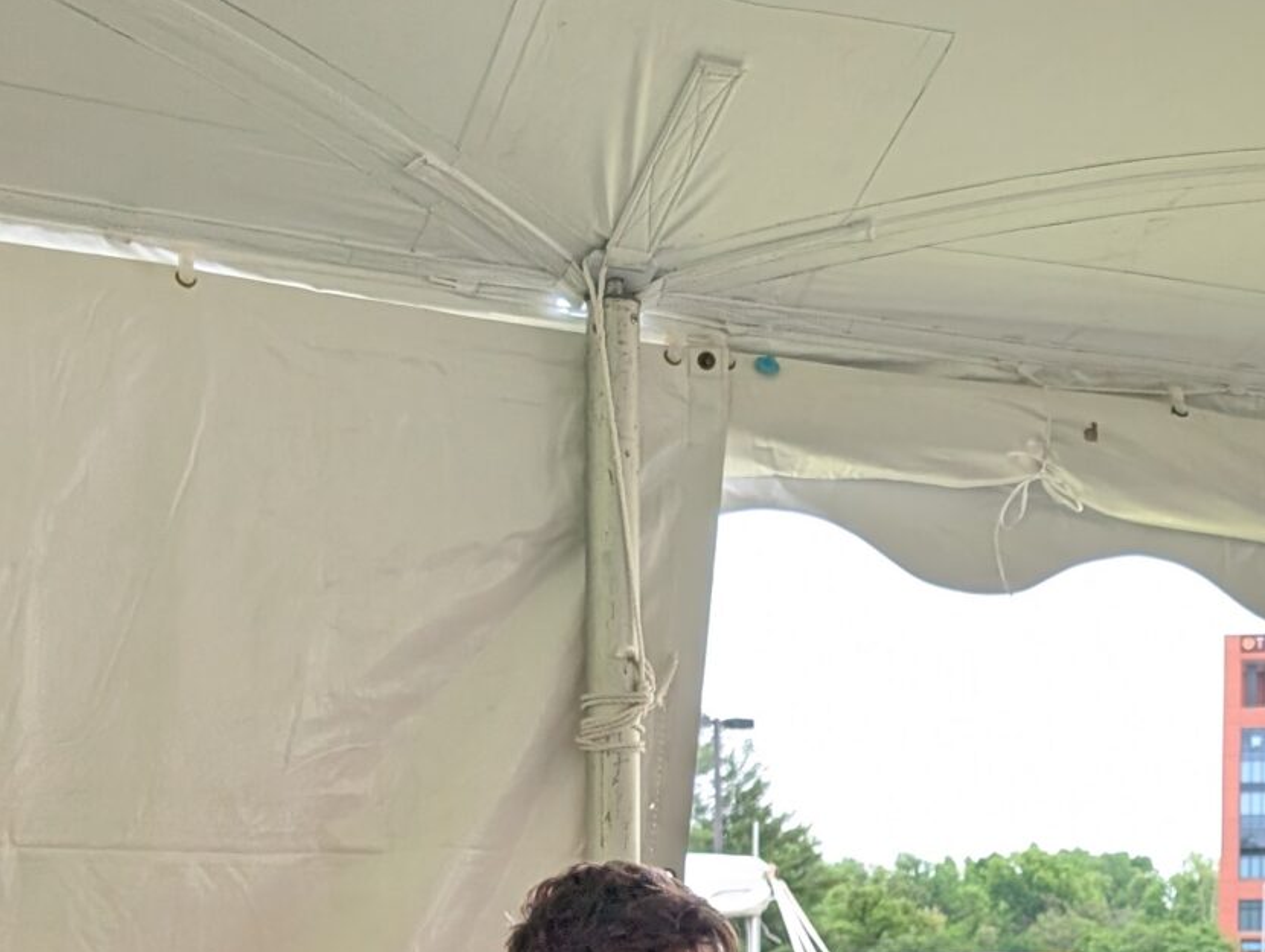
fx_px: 2708
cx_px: 1047
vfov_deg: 18.7
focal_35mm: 74
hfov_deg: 25.7
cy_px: 1184
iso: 43
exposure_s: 1/208
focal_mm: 6.9
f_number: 1.68
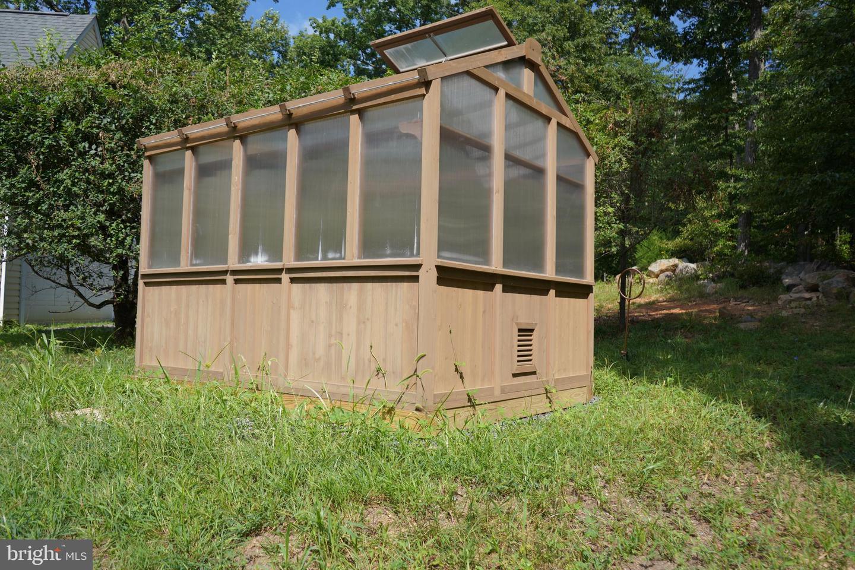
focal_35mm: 28
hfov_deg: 65.5
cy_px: 285
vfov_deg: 46.4
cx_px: 428
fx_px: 665
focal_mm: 28
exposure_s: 1/640
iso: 100
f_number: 4.5
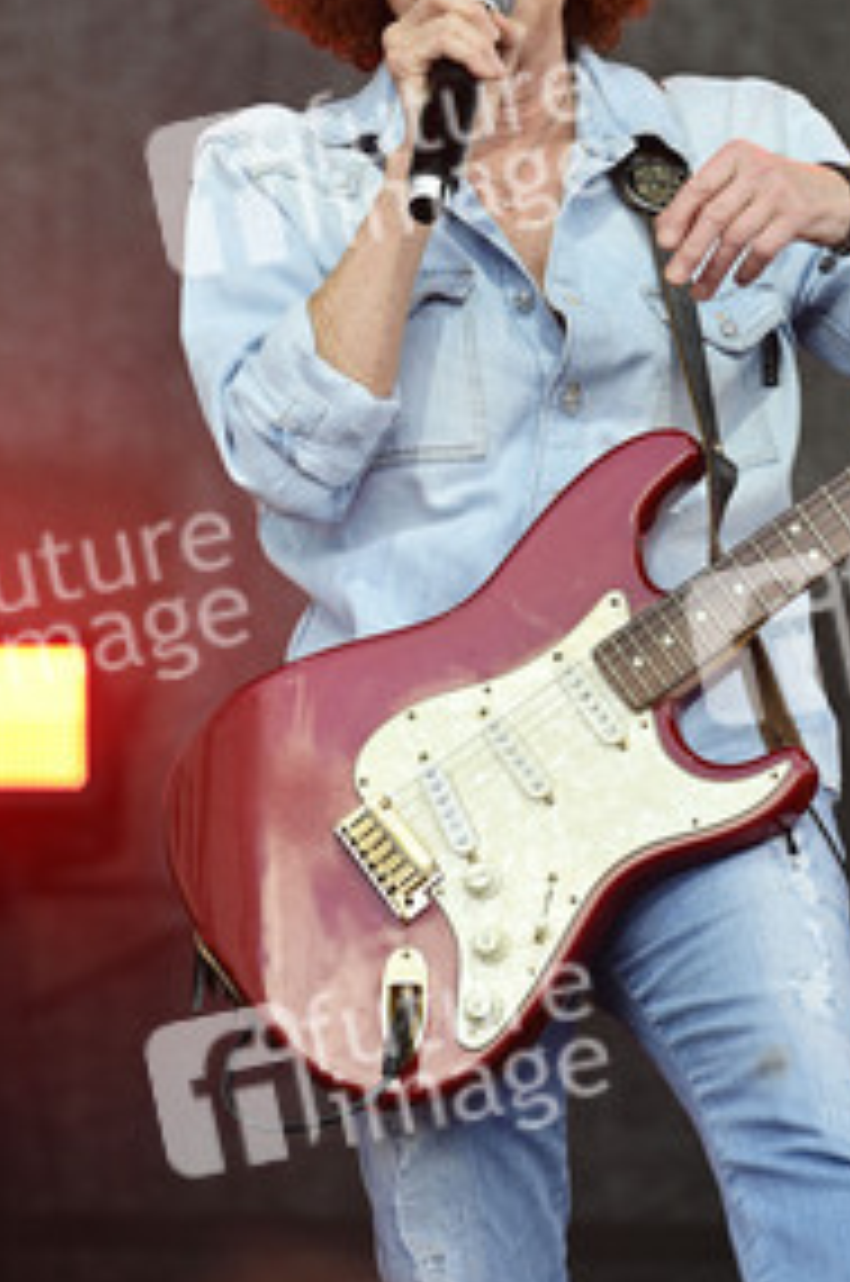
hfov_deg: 4.9
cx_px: 508
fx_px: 9988
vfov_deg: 7.3
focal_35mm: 281
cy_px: 396
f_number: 4.5
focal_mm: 200
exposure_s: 1/400
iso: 320
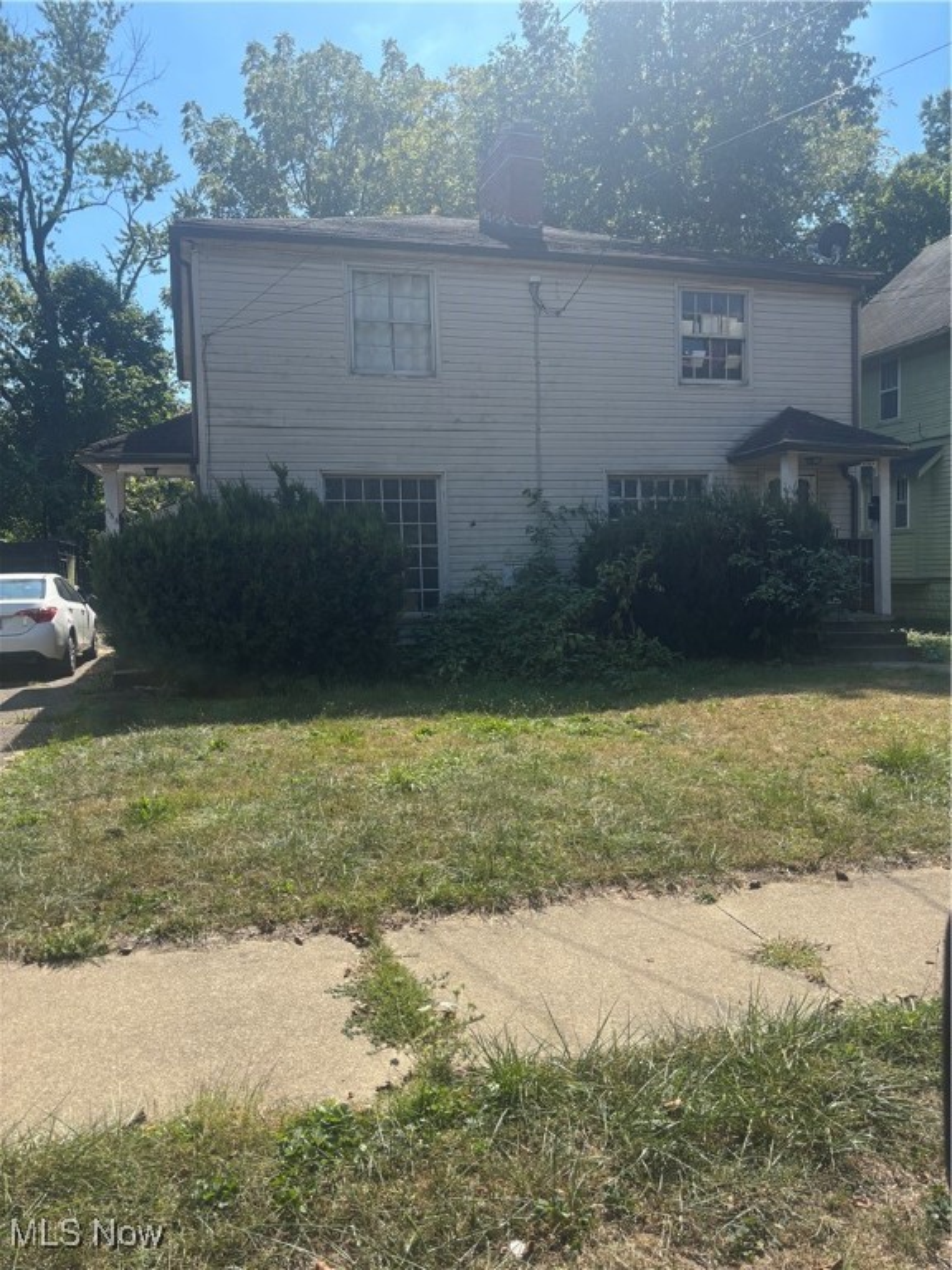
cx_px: 476
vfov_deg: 67.3
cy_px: 635
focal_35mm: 26
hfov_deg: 53.1
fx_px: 953
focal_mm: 5.96
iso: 50
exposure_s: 1/1812
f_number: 1.6
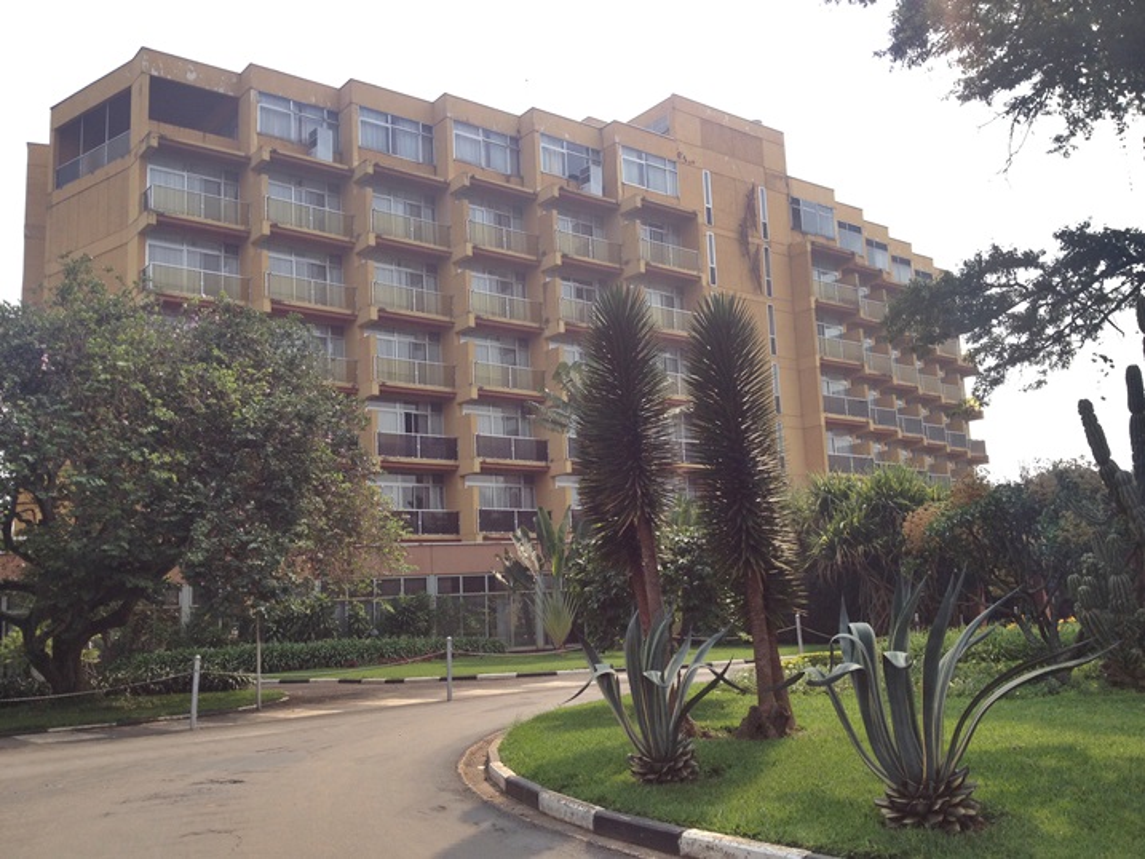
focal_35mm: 35
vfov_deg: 40.7
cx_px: 572
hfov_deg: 52.6
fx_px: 1158
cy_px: 430
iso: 50
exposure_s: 1/986
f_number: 2.4
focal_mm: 4.28
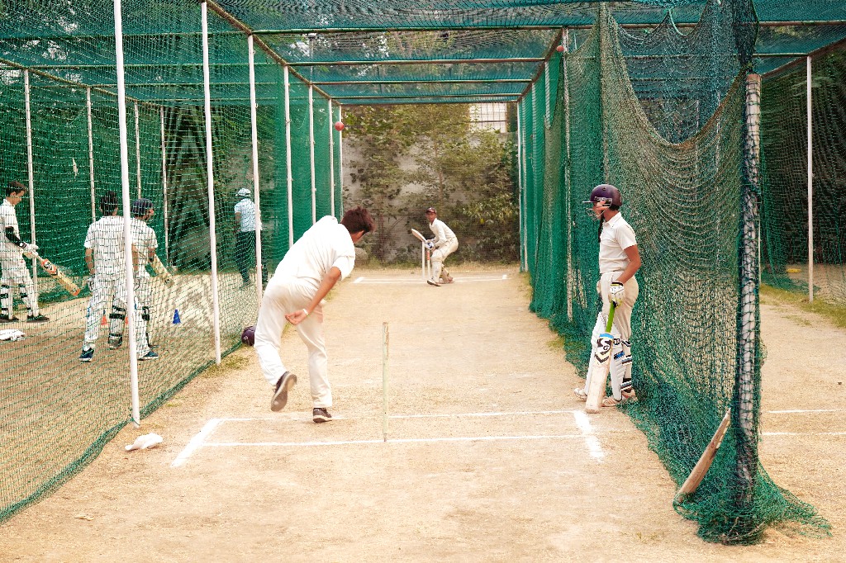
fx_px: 1644
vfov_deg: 19.4
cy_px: 282
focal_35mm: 70
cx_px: 423
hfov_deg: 28.9
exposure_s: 1/160
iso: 1600
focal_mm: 70
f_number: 8
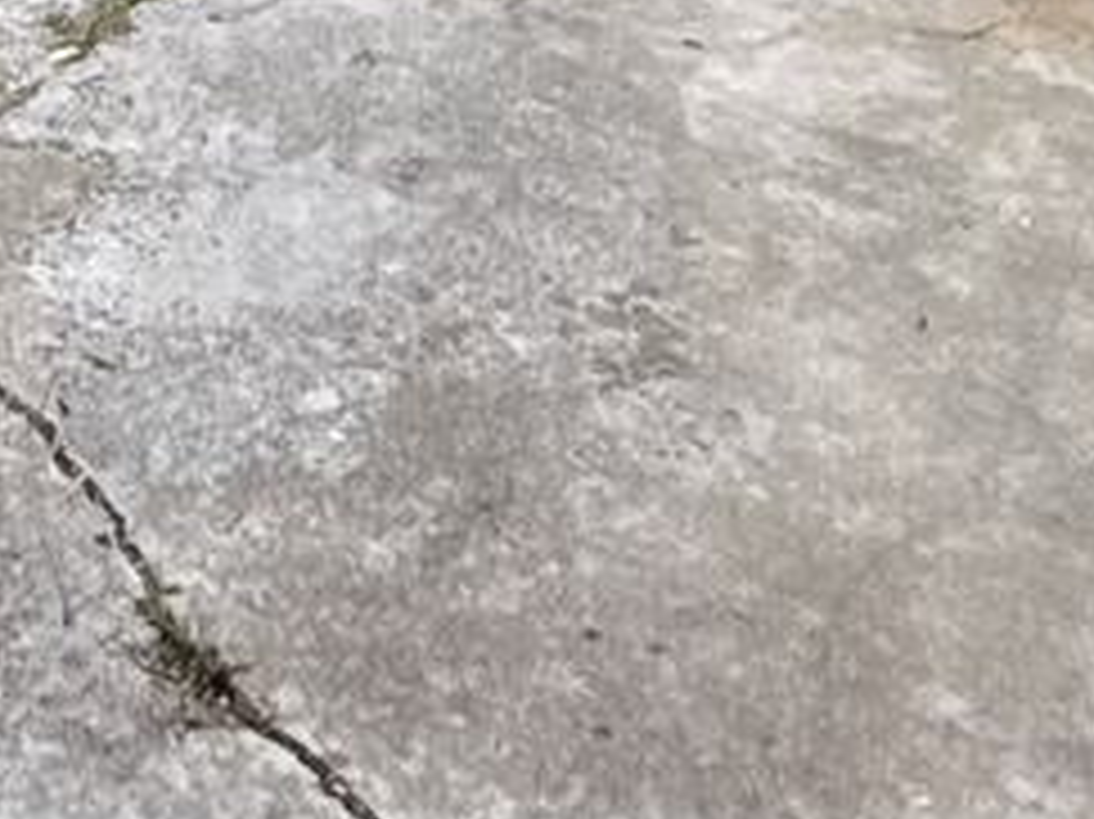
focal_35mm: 83
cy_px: -1156
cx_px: -81
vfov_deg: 13.2
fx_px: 2622
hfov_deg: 22.4
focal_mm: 2.22
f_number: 2.2
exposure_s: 1/408
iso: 64
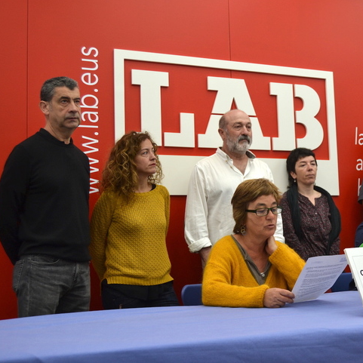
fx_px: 593
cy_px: 181
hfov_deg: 33.4
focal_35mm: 50
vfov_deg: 34.0
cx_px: 266
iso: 450
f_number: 4
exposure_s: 1/60
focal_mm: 26
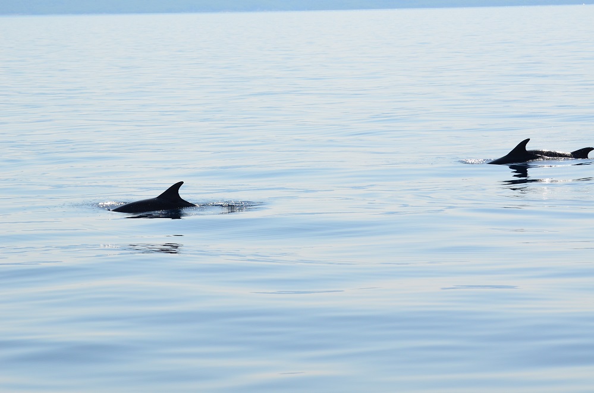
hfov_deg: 13.5
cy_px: 196
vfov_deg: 8.9
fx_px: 2518
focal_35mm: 153
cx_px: 297
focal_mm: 102
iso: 400
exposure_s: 1/3200
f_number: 5.6
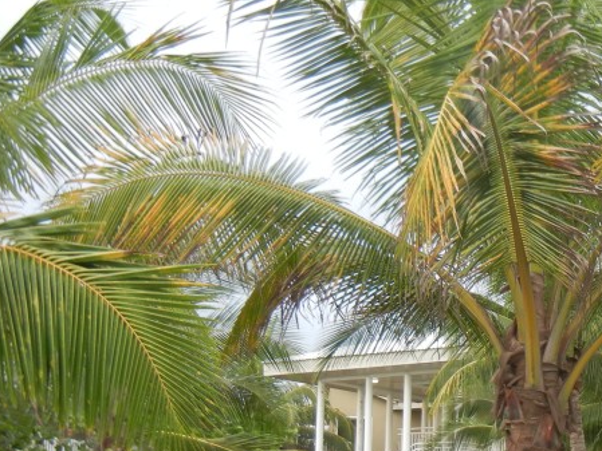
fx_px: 1548
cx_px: 673
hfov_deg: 20.9
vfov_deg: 16.5
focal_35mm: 89
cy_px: 361
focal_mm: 7.1
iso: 160
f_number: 3.7
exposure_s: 1/68.6
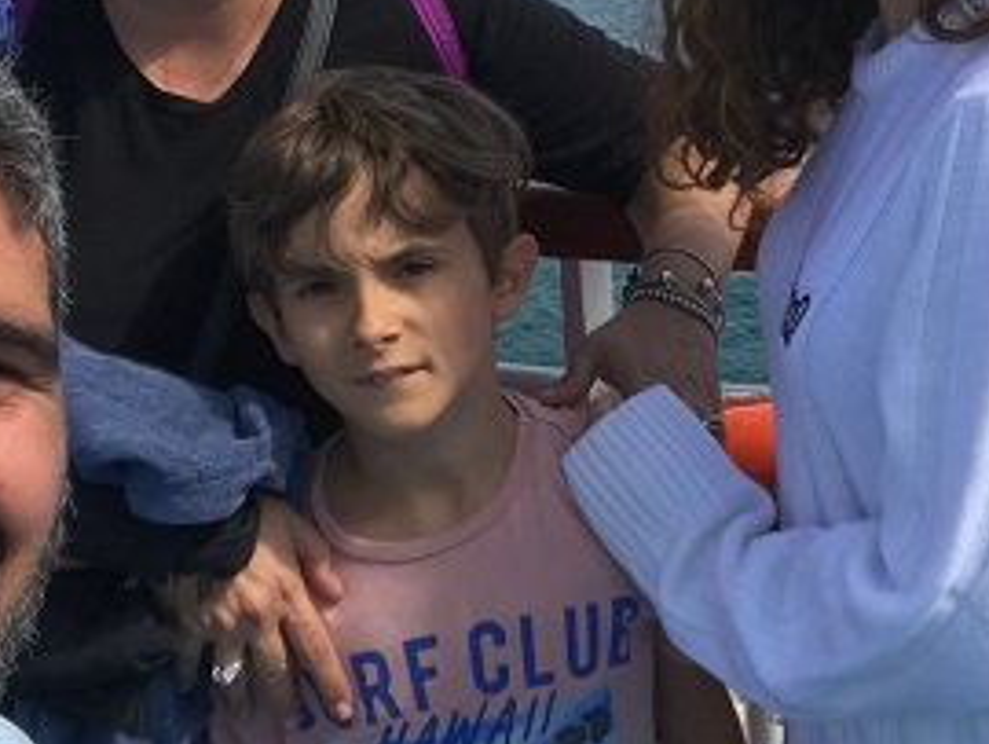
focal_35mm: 71
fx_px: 2030
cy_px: 106
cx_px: 535
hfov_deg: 27.4
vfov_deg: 20.4
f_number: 2.2
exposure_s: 1/689
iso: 25
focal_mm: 2.87
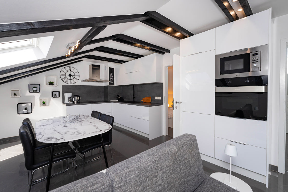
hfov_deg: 100.3
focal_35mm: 15
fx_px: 120
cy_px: 93
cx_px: 137
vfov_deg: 77.3
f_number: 7.1
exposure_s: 1/60
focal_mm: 14
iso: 400
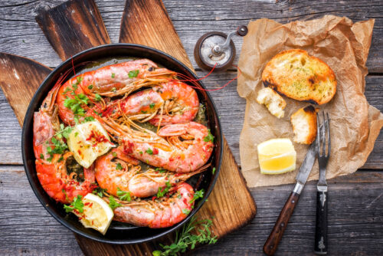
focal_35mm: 50
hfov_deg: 39.6
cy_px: 128
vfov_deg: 27.0
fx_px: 532
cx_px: 192
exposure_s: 1/160
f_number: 9
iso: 200
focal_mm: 50
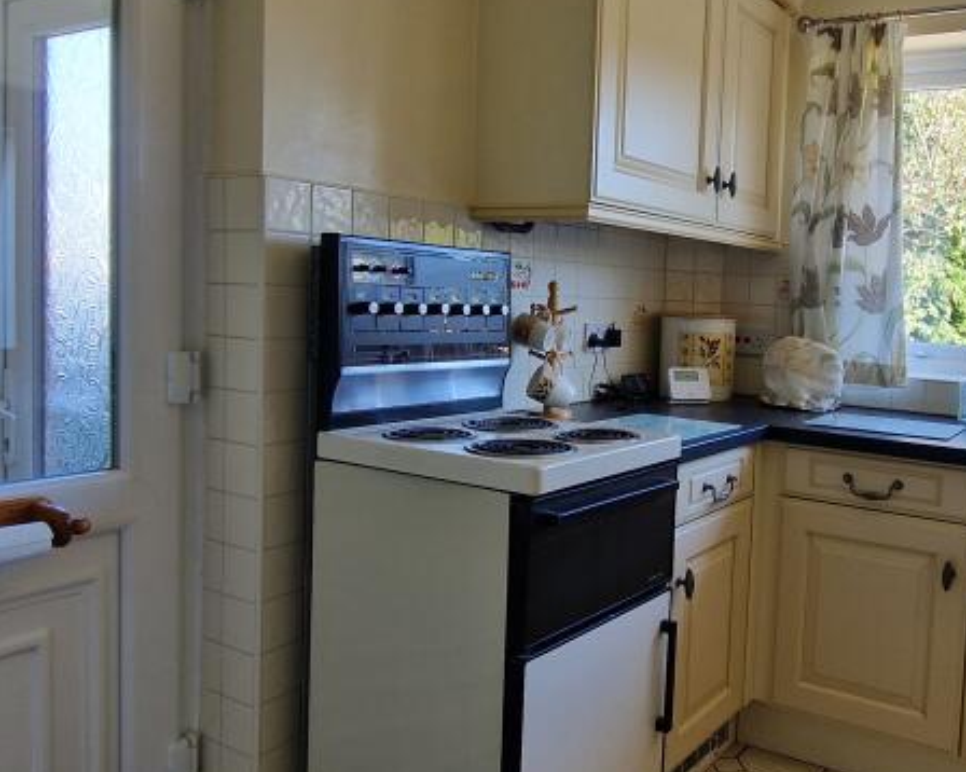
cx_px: 686
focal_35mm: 29
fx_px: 829
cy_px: 351
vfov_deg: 49.9
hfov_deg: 58.3
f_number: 2.2
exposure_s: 1/50
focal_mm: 2.2
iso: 64
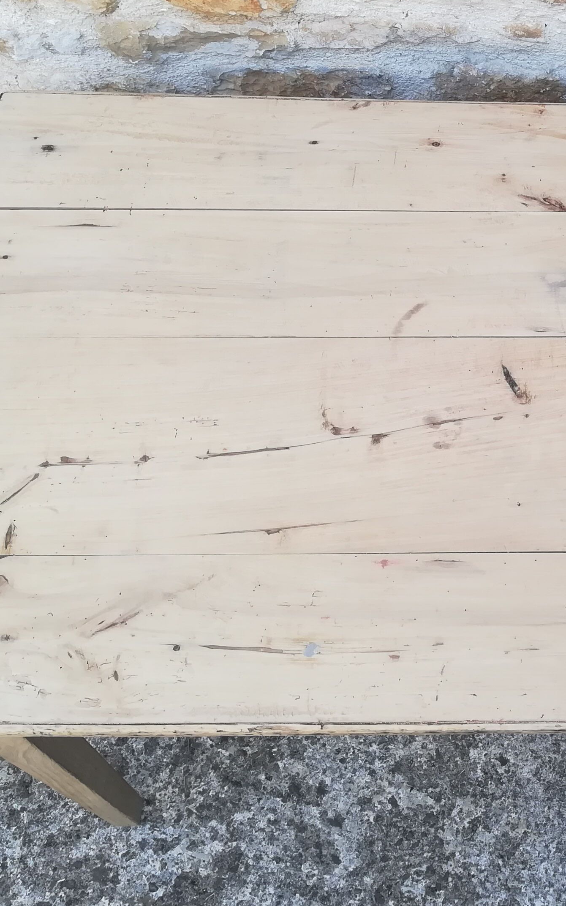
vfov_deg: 39.1
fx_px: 1259
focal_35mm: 51
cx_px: 608
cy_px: 292
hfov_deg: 23.9
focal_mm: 3.83
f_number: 2.2
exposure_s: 1/203
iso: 50
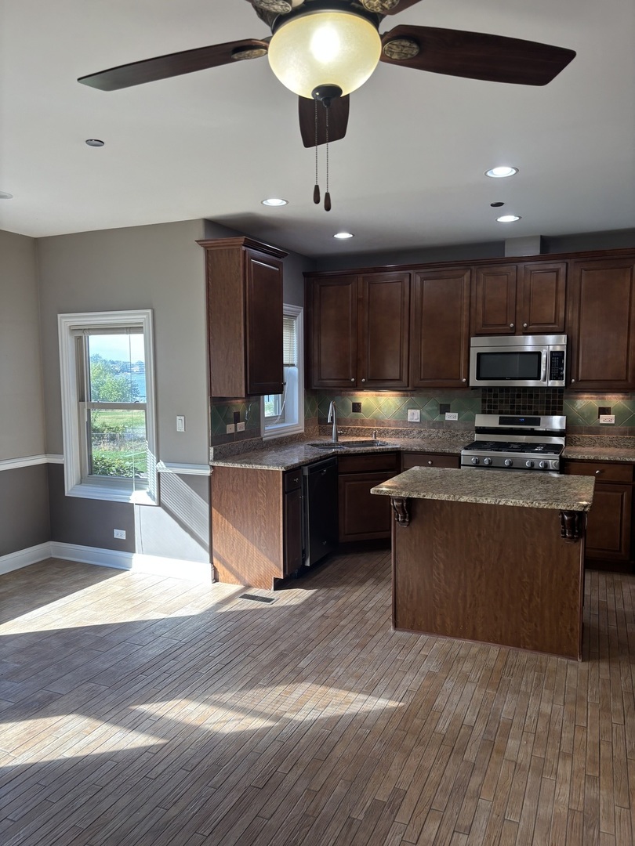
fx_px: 636
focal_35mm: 26
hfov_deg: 53.1
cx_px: 318
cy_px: 423
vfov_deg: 67.3
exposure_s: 1/120
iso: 50
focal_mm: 5.96
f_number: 1.6
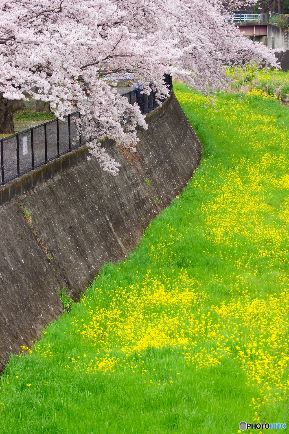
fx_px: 1896
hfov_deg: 8.7
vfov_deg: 13.0
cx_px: 144
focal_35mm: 158
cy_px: 217
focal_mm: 105
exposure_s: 1/80
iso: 100
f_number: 6.3
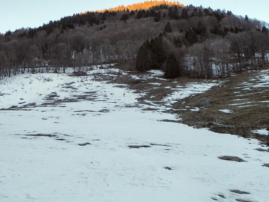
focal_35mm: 43
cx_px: 107
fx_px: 334
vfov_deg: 33.6
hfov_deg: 43.6
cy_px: 109
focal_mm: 6.42
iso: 100
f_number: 3.5
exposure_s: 1/250
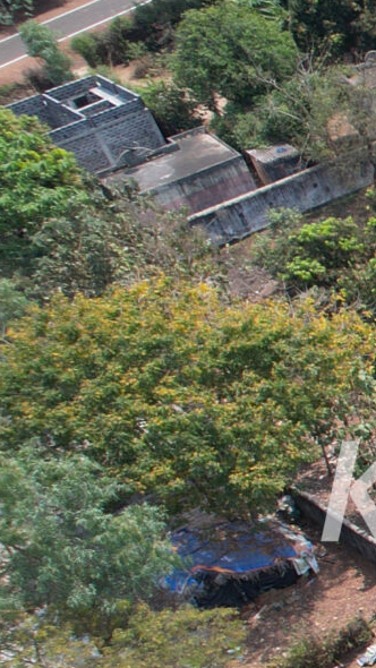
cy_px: 473
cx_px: 1434
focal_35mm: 100
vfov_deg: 21.2
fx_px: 1772
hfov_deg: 8.1
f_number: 2.8
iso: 100
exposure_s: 1/1000
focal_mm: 8.38
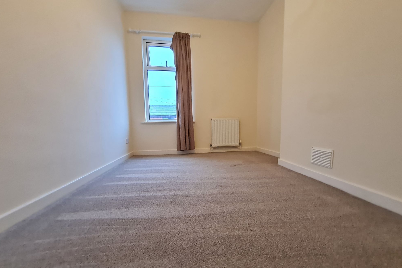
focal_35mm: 14
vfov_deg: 81.2
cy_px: 139
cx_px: 206
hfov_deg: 104.2
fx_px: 156
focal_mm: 1.74
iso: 250
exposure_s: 1/50
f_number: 2.2
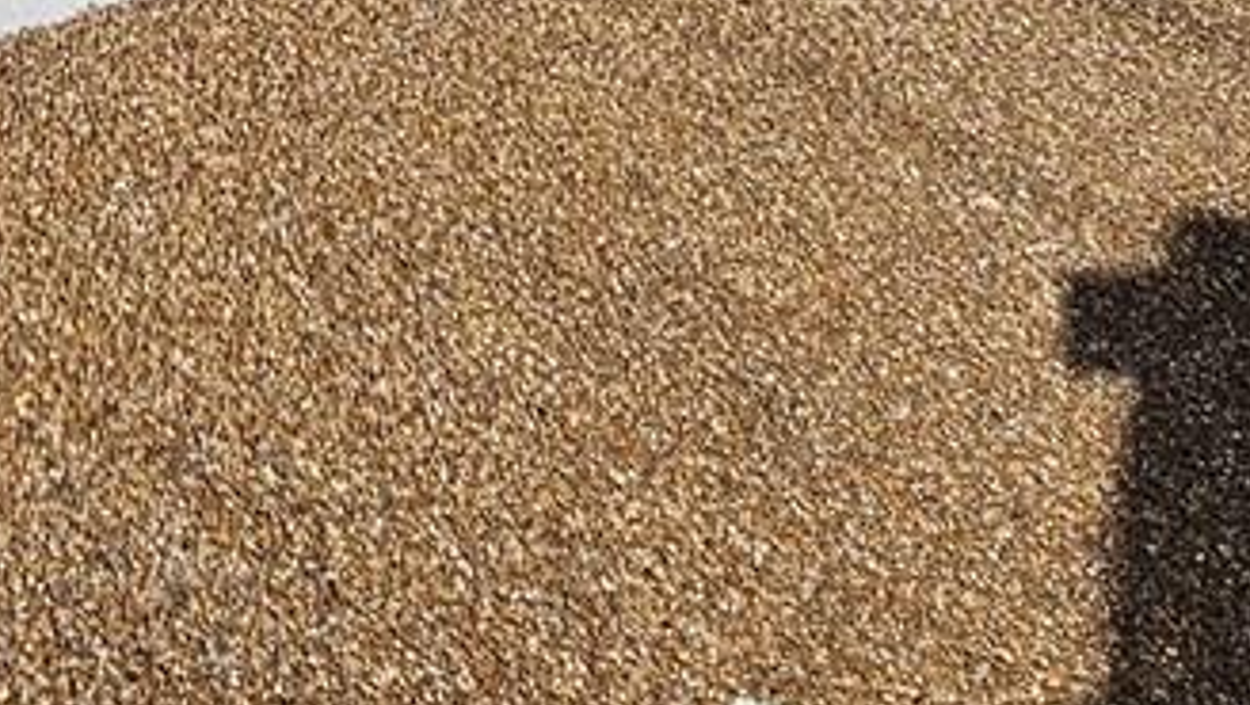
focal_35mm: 69
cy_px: -888
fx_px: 2288
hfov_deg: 28.7
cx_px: 11
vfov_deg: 13.6
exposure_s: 1/3913
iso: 50
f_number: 2.2
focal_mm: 2.2
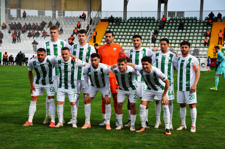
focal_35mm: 93
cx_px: 112
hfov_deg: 22.0
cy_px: 74
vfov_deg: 14.6
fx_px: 580
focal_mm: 62
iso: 250
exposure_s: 1/800
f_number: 7.1
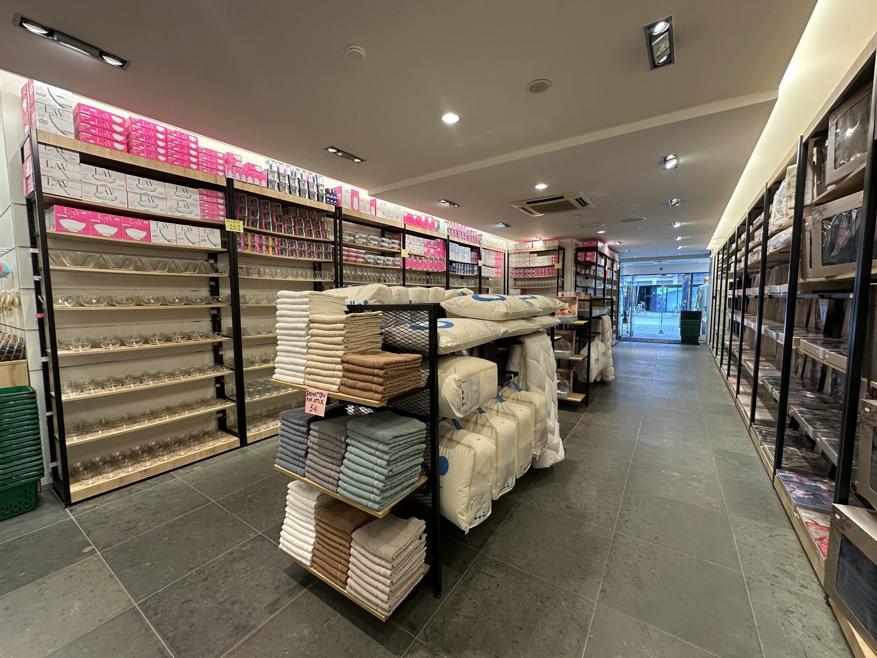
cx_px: 438
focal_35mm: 14
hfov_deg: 102.1
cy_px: 329
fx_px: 355
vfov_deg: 85.7
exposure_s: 1/100
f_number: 2.2
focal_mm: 2.22
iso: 125
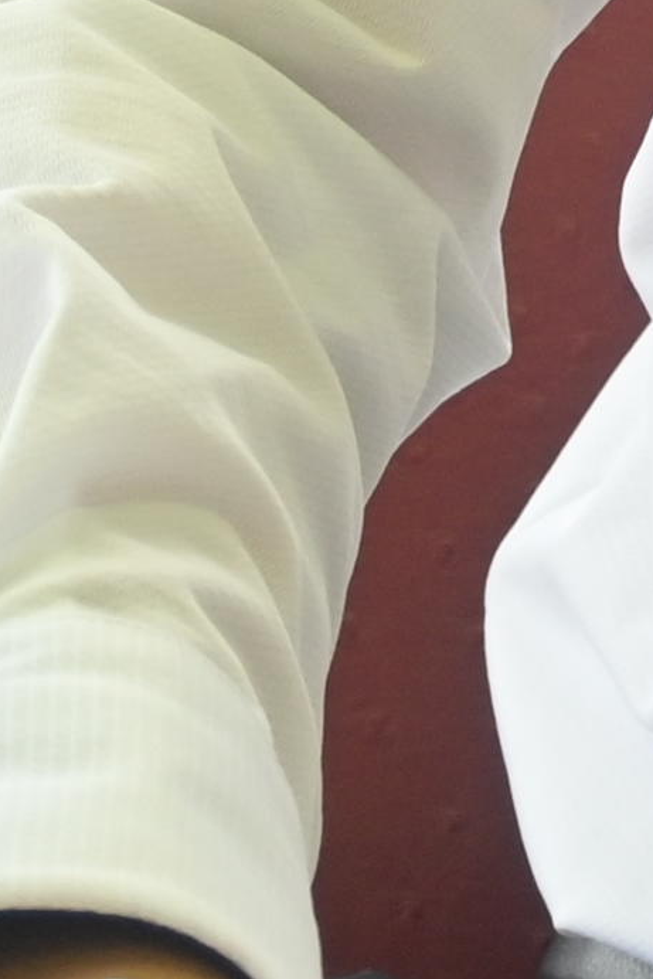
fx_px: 8213
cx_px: 1419
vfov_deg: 6.4
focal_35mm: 302
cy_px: -1581
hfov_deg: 4.5
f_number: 4.2
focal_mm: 25
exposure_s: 1/250
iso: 400
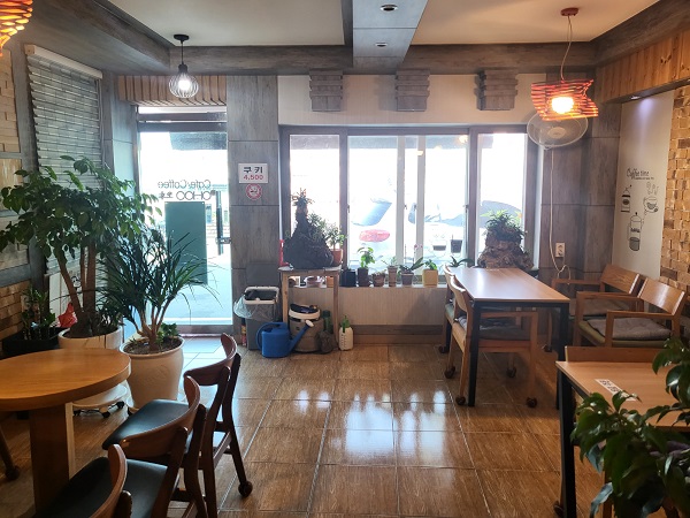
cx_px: 345
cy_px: 259
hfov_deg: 67.3
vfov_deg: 53.1
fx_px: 518
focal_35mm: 26
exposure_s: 1/120
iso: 100
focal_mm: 4.25
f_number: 1.8
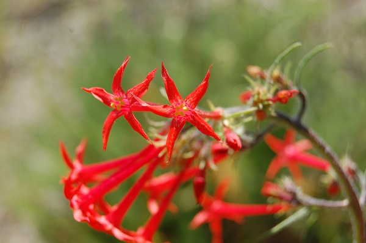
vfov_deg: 16.5
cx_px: 183
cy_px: 122
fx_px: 837
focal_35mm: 82
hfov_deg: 24.7
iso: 200
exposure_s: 1/320
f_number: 8
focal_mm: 55
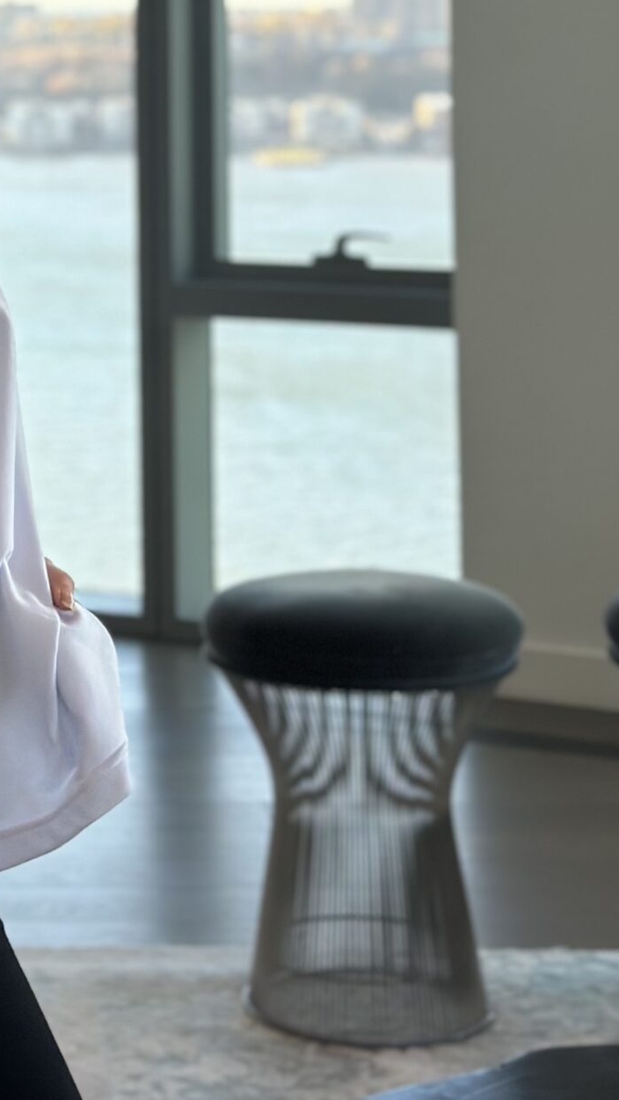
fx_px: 3121
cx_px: -152
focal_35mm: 107
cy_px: 25
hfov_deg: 11.1
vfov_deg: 19.5
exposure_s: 1/516
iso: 80
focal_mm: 6.86
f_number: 1.78
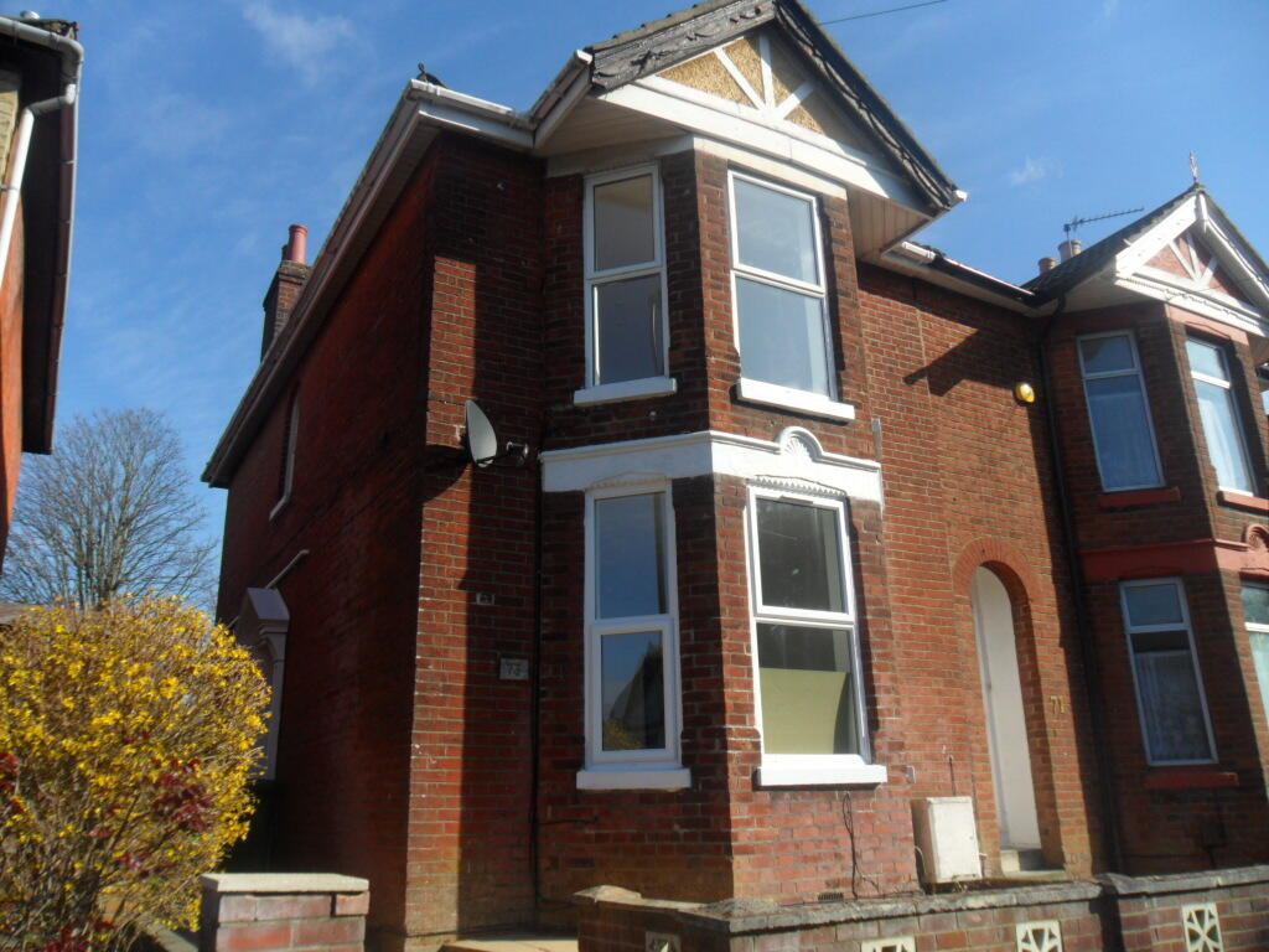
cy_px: 476
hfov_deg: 65.3
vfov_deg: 51.4
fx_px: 990
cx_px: 634
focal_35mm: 27
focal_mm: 4.9
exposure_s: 1/750
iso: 80
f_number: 3.5
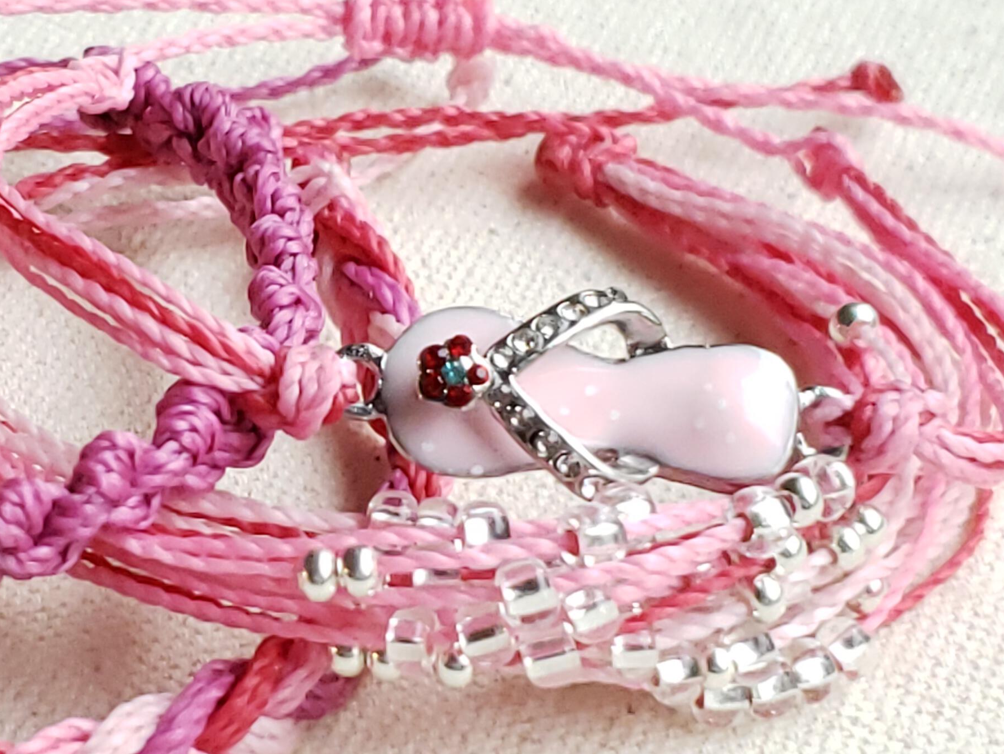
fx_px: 1683
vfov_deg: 25.2
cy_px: 457
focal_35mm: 58
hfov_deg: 32.4
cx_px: 211
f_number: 1.5
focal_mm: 4.3
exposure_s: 1/60
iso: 320
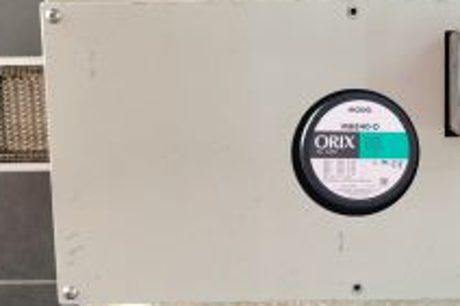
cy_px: 119
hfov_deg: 38.1
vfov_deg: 26.4
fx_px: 651
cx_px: 334
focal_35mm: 51
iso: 640
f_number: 1.8
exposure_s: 1/33.3
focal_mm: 5.58
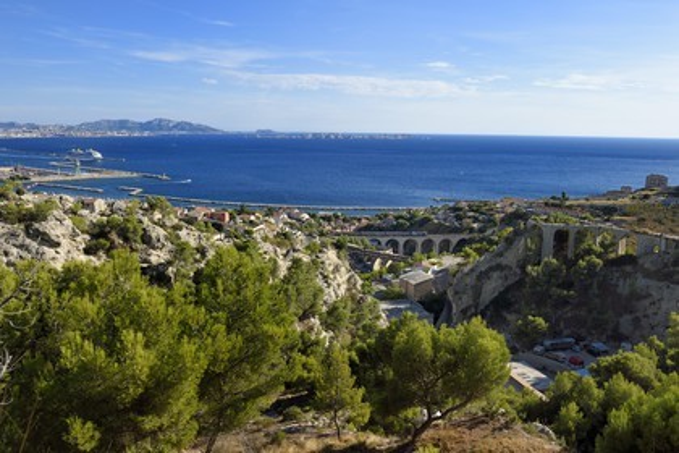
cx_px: 340
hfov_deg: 63.7
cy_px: 226
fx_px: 547
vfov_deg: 45.0
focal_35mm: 29
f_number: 10
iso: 200
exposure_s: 1/400
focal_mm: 29
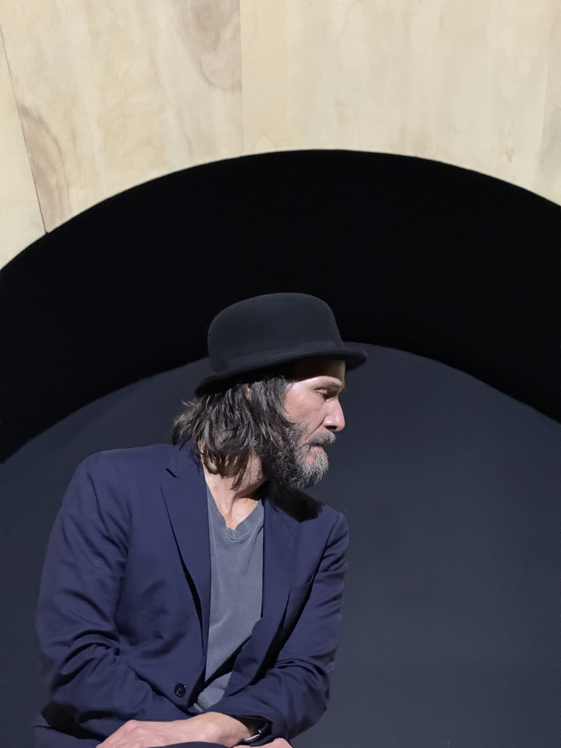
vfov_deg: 16.4
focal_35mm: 120
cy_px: 374
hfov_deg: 12.3
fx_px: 2593
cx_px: 280
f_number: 2.8
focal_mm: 15.66
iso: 1600
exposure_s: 1/40
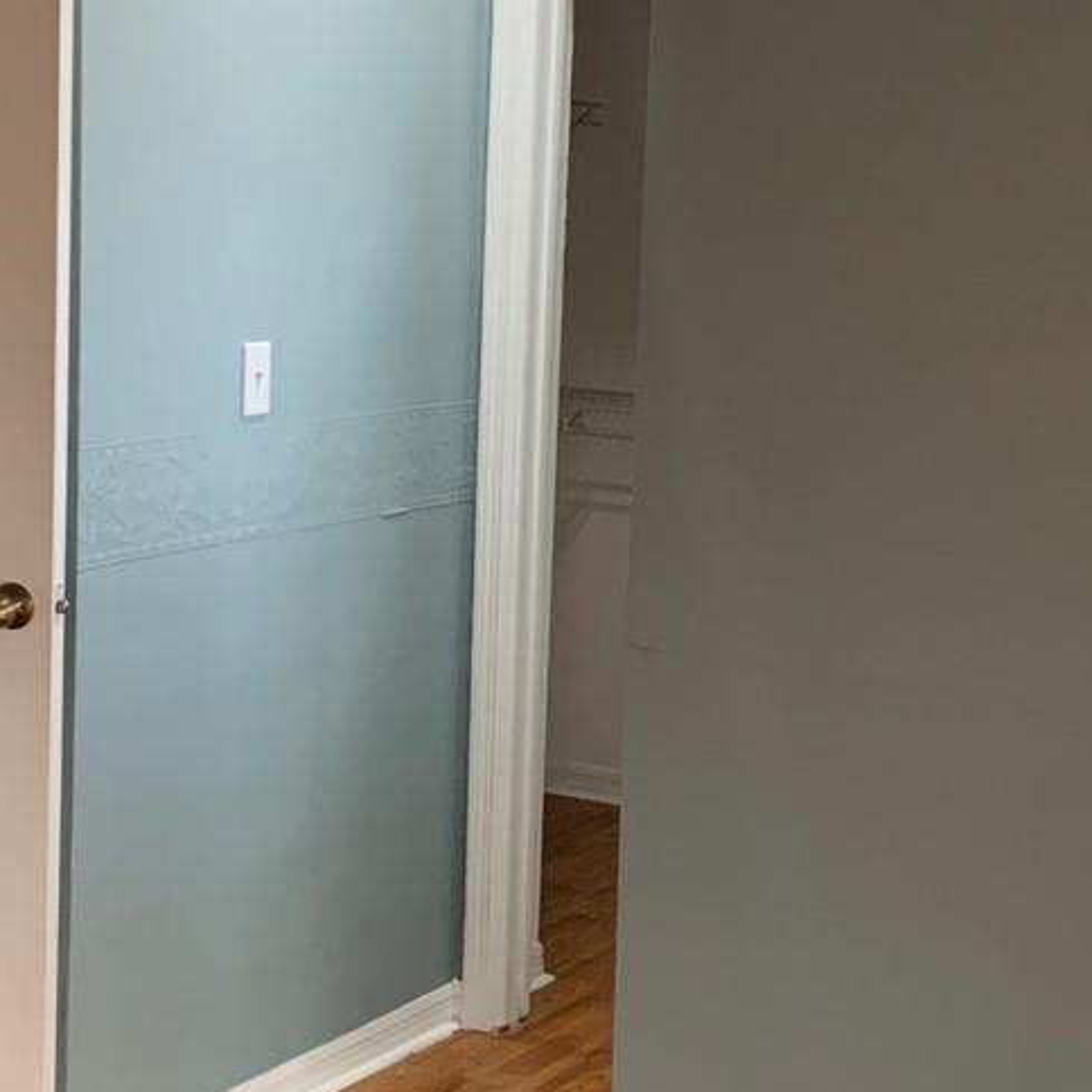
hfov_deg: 22.6
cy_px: 505
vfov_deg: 22.8
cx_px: 287
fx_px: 2712
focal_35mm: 76
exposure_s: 1/60
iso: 320
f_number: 1.8
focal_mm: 4.25
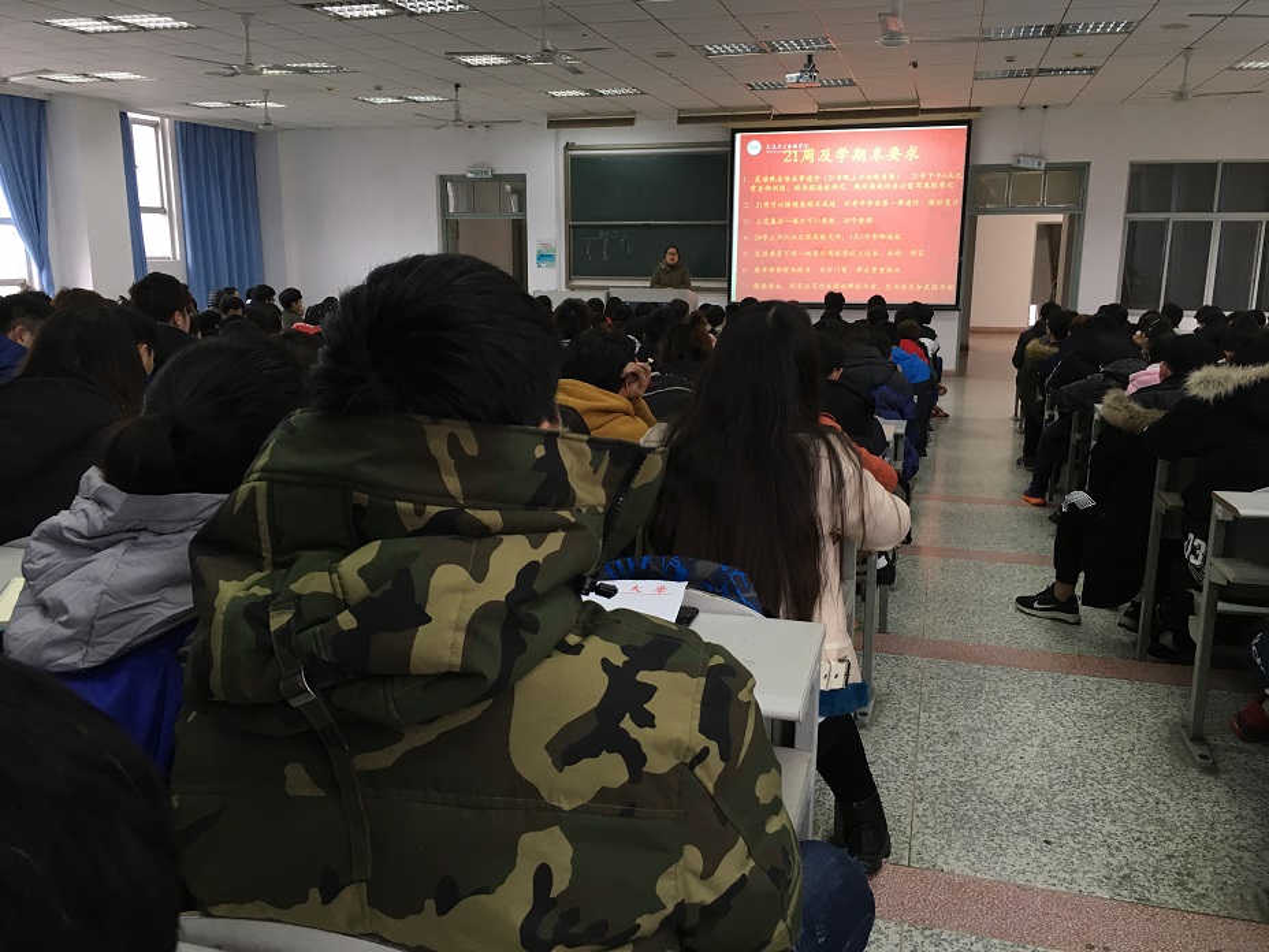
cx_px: 634
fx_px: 1063
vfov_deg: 48.2
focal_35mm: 29
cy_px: 476
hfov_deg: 61.7
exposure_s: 1/33
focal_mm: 4.15
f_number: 2.2
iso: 100
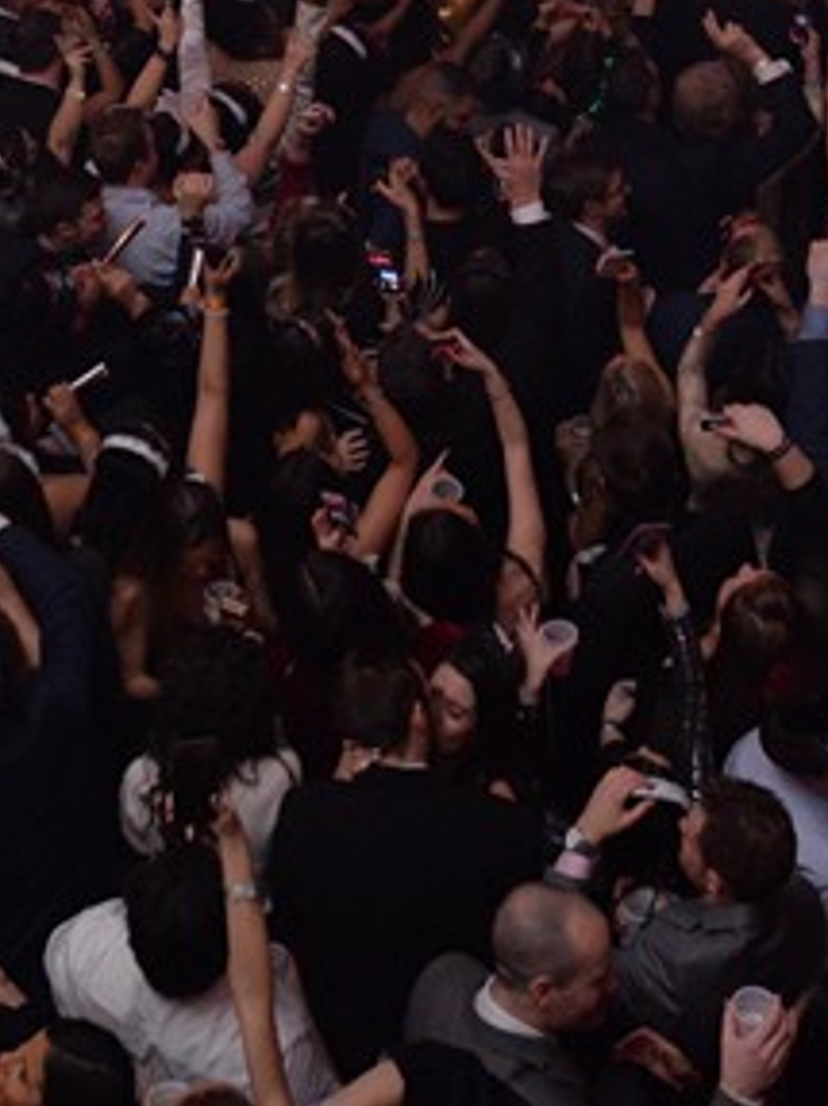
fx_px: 2138
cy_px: -164
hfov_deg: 21.9
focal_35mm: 67
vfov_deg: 26.3
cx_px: 374
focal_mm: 20
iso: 2000
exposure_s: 1/80
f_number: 4
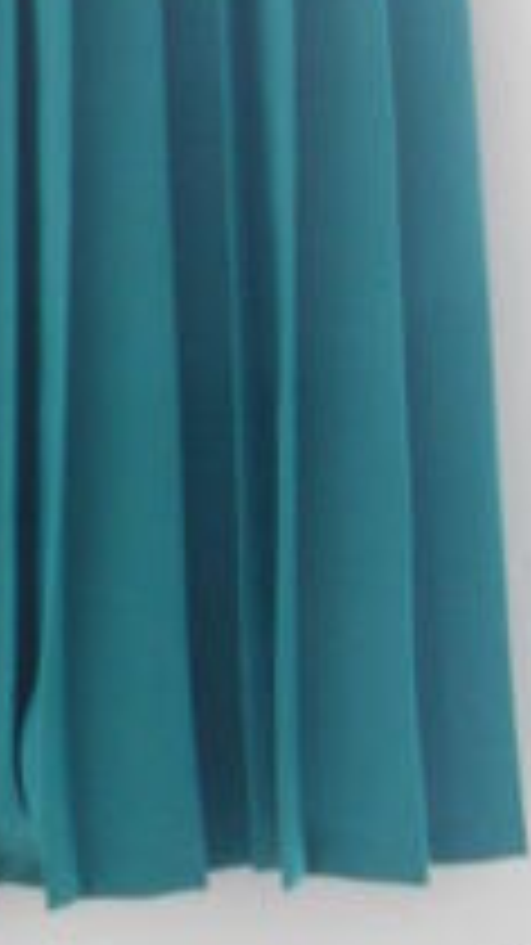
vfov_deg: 17.7
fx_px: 2906
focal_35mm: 116
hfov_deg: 10.1
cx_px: -284
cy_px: -135
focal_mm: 6.3
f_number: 3.2
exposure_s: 1/15
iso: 200
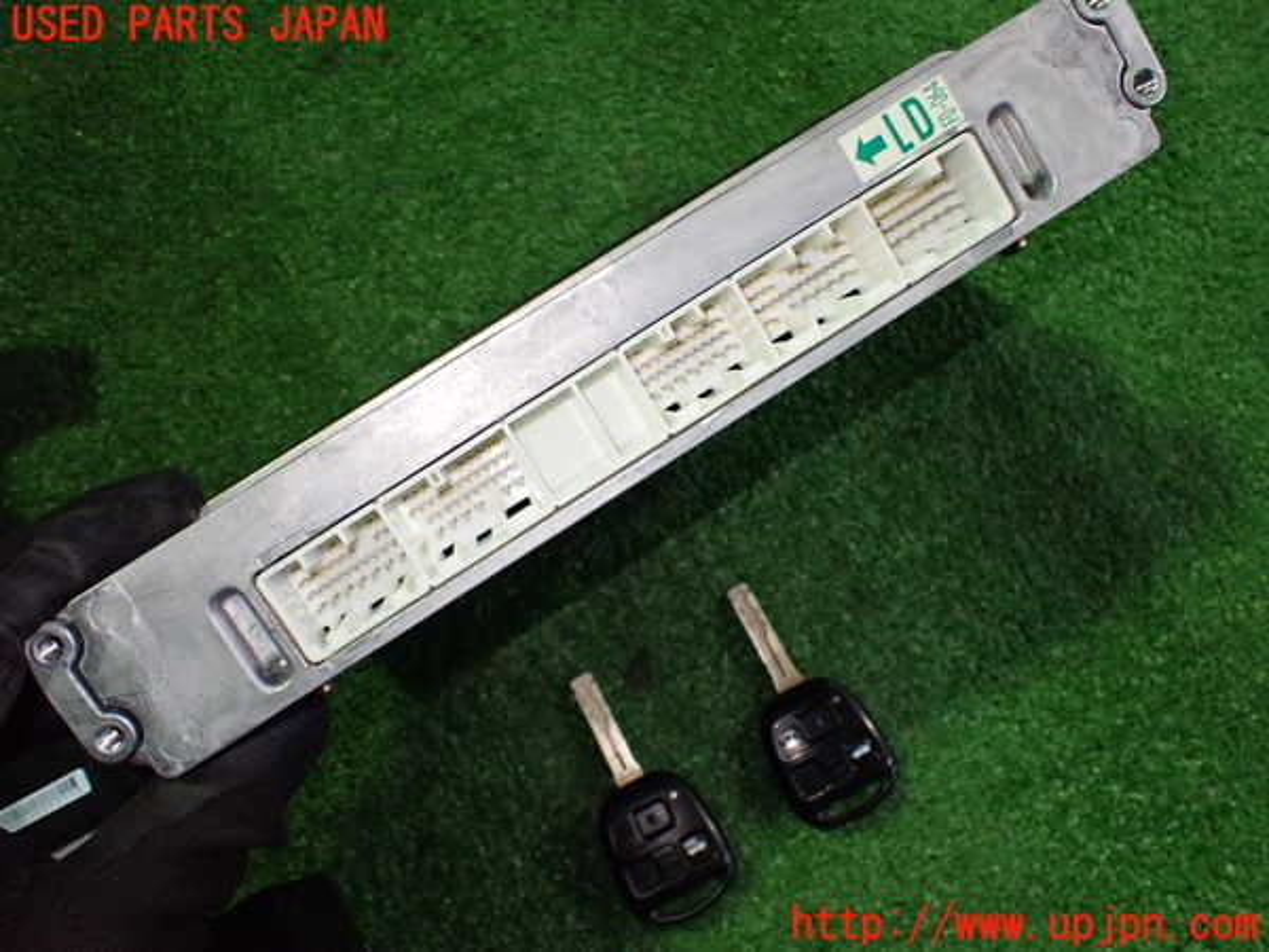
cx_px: 634
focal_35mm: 30
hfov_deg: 60.0
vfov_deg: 46.8
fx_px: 1100
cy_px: 476
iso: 640
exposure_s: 1/125
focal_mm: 5.4
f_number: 2.3
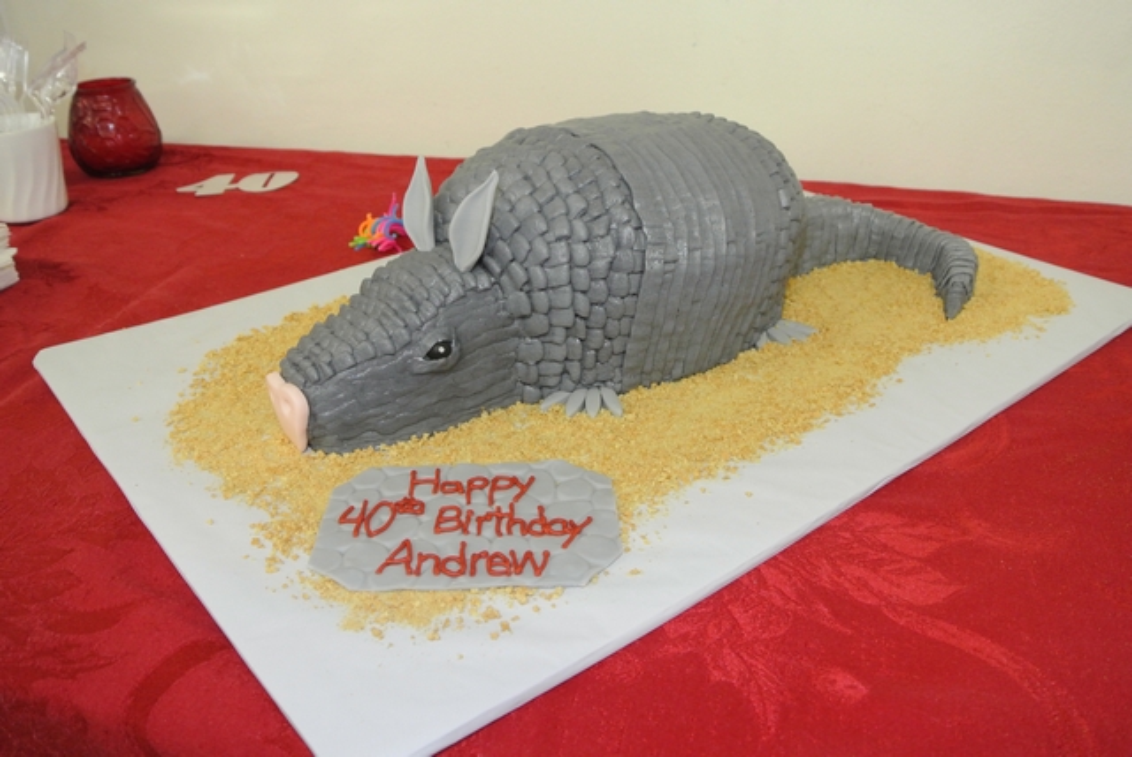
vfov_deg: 42.4
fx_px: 976
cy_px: 378
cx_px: 566
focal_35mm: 31
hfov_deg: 60.2
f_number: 4.5
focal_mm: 11.8
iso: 800
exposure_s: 1/60
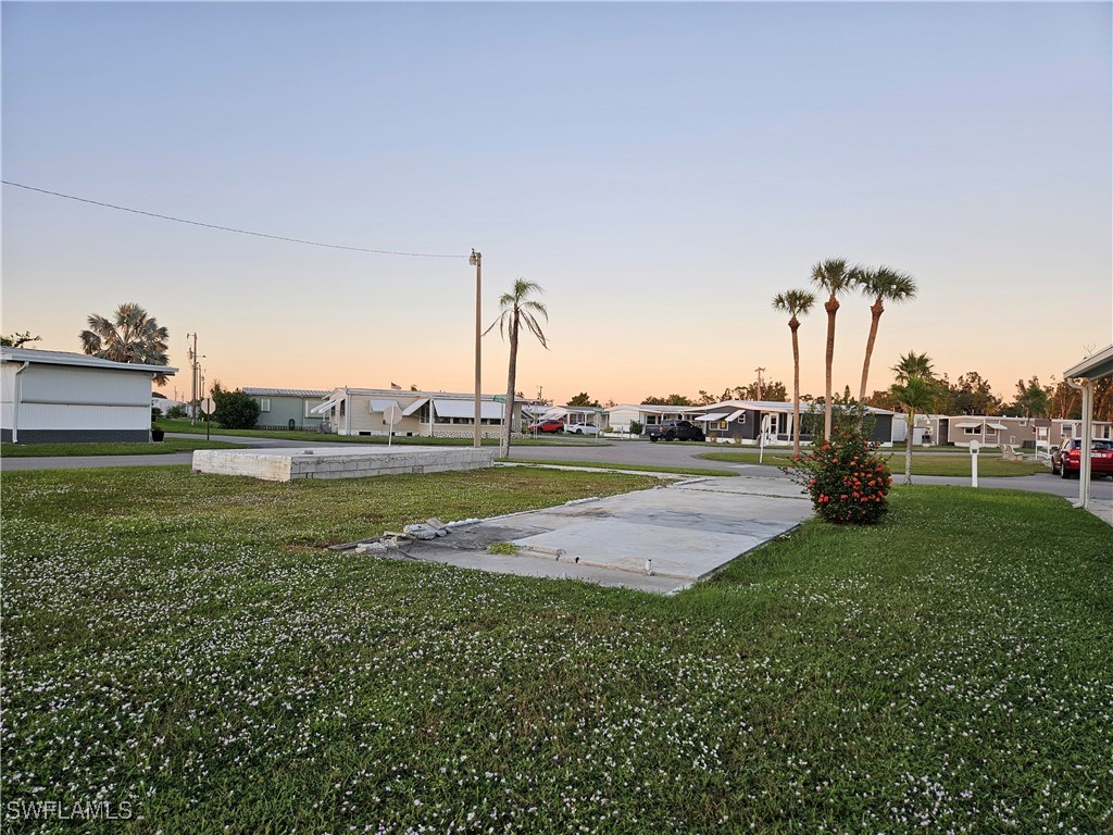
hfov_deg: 73.9
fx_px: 740
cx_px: 556
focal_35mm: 23
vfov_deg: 58.9
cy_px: 418
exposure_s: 1/227
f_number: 1.8
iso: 40
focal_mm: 5.4
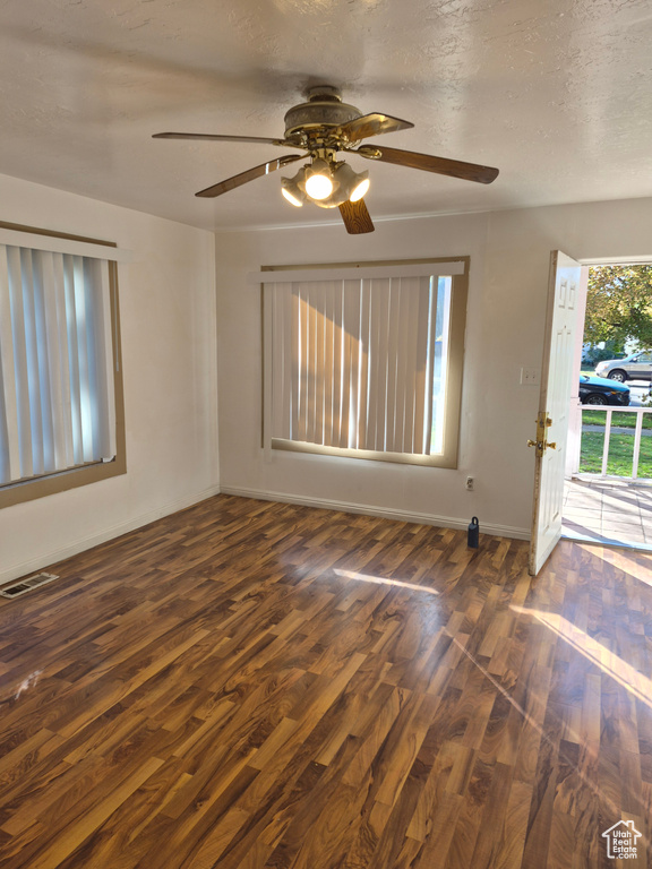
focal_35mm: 23
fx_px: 578
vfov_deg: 73.9
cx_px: 326
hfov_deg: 58.9
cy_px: 434
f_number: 1.8
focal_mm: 5.4
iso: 25
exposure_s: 1/131
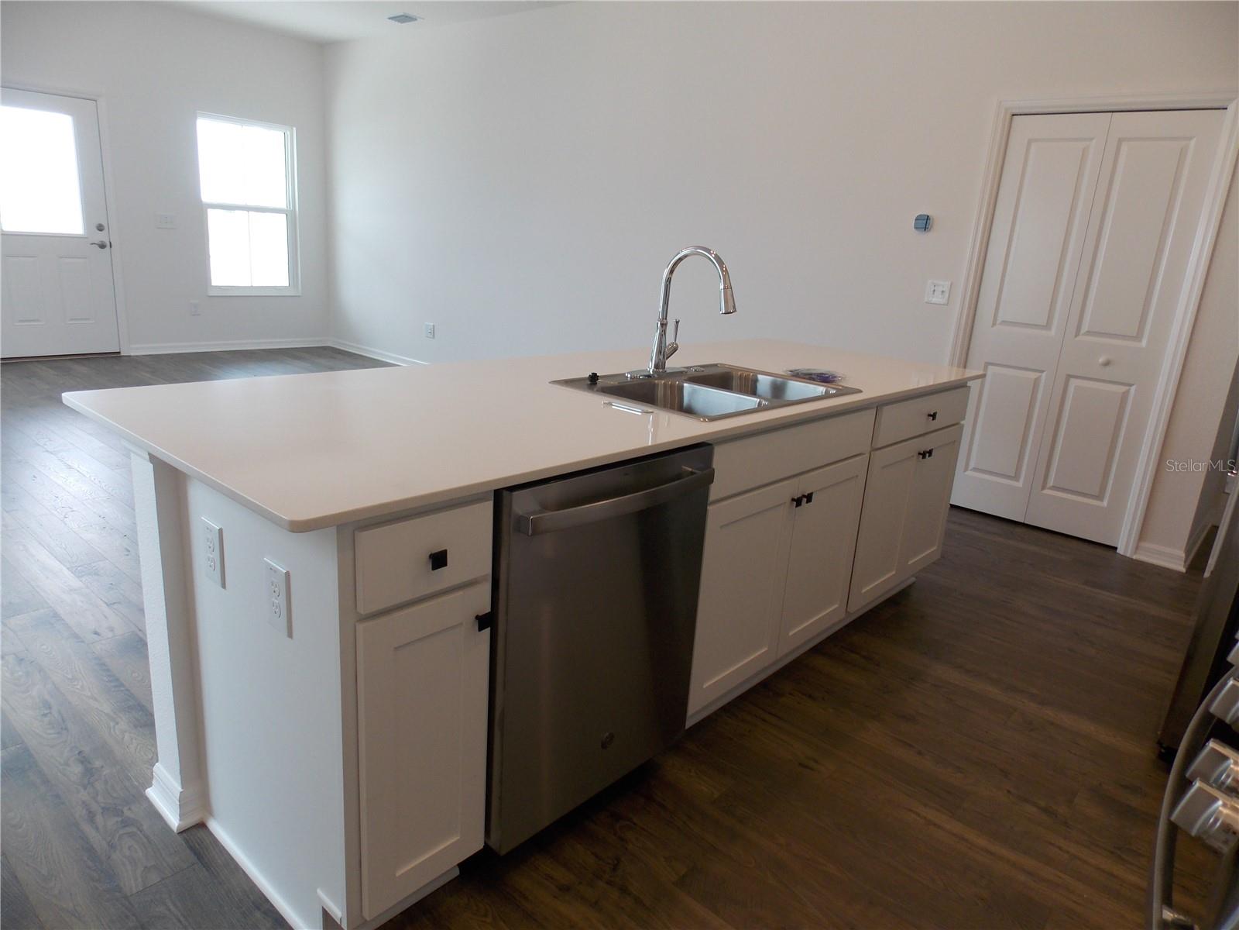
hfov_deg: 73.9
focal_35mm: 23
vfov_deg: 58.9
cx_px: 620
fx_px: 823
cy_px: 465
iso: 80
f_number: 3.1
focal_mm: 4
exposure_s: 1/40
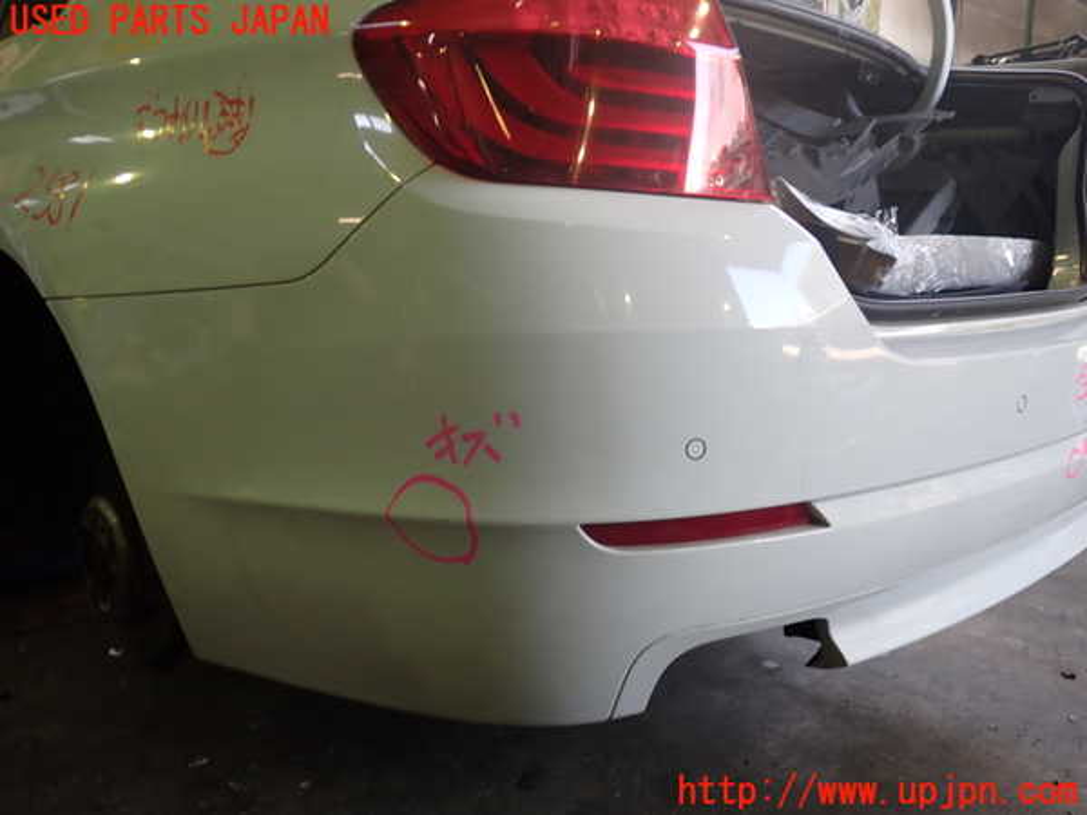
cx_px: 544
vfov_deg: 46.8
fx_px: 942
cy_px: 408
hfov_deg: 60.0
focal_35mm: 30
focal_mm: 5.4
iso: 200
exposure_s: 1/60
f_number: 2.3
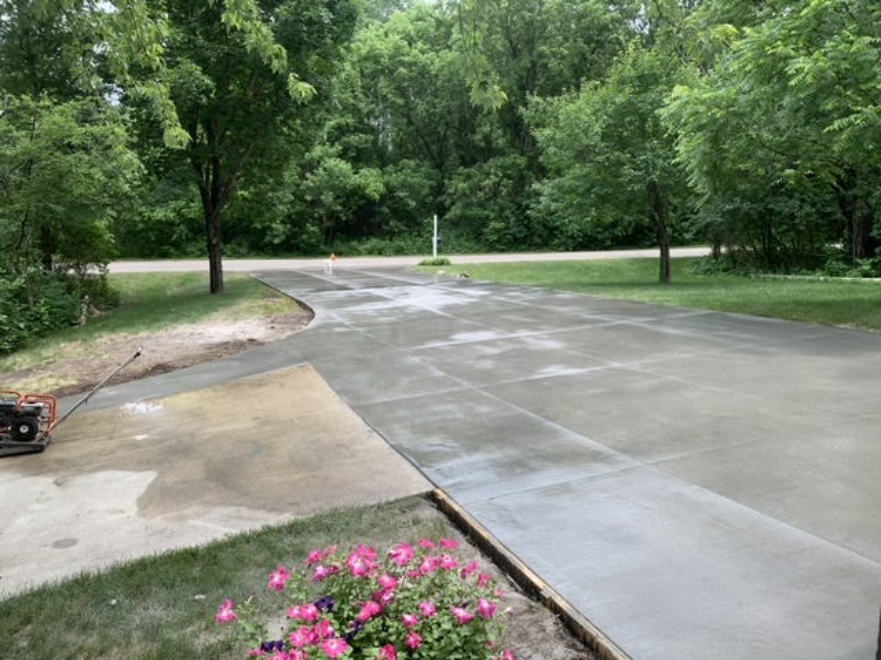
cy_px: 330
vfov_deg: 53.1
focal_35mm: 26
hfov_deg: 67.3
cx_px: 440
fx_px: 662
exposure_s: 1/344
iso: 25
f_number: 1.8
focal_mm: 4.25
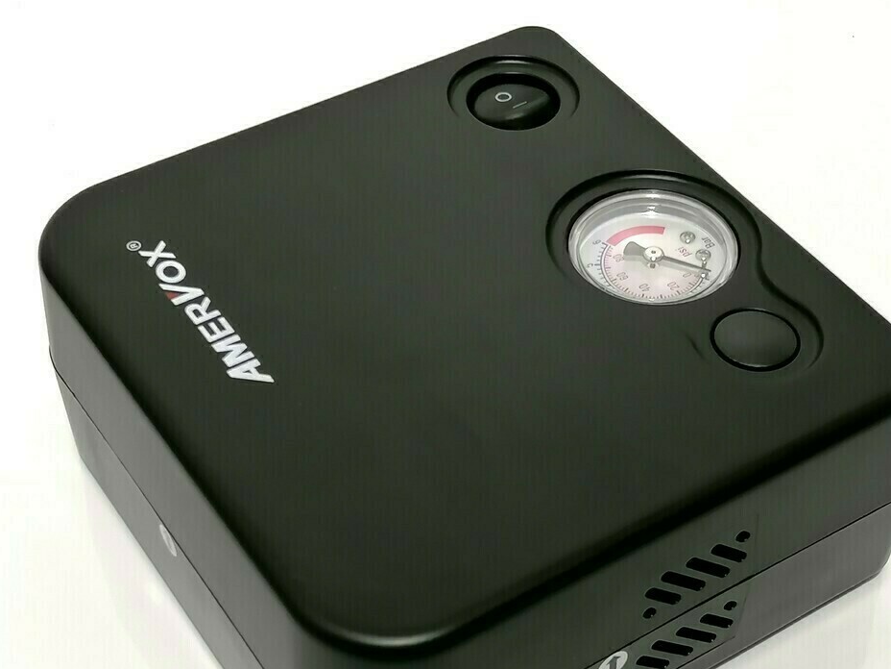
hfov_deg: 28.2
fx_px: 1776
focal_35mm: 69
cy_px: 439
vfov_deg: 21.2
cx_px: 486
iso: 160
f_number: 1.8
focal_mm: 4.75
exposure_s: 1/50
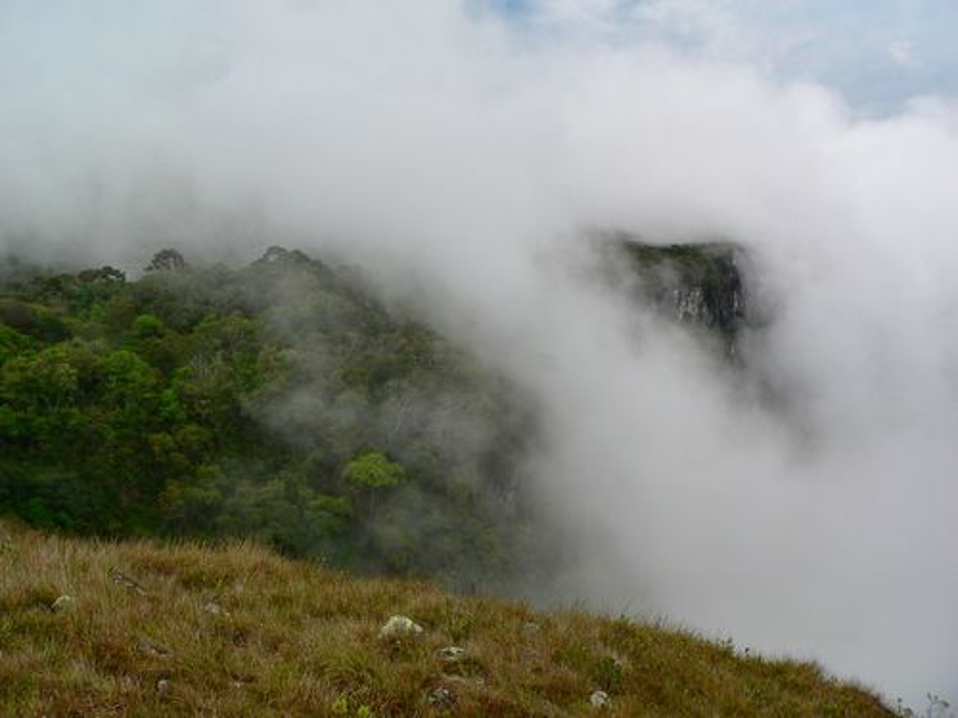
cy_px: 359
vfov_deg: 39.7
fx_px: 996
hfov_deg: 51.4
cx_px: 479
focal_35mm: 36
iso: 80
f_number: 4
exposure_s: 1/500
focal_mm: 6
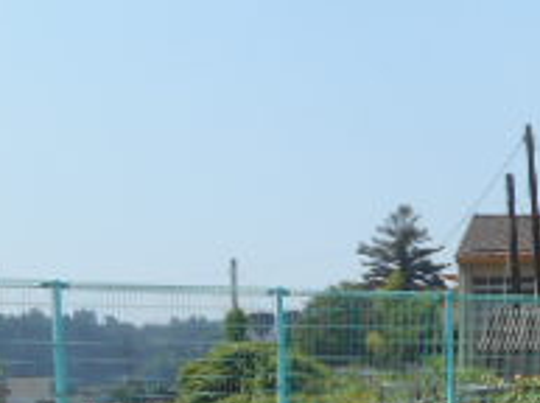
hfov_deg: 16.9
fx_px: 1759
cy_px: 599
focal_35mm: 113
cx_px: 593
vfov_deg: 12.4
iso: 80
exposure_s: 1/1000
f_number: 3.6
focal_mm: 5.8
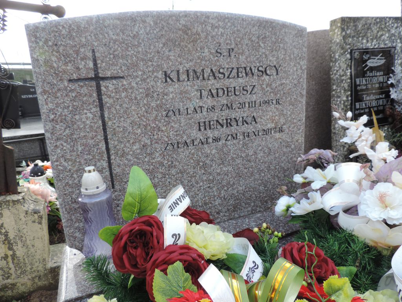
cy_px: 151
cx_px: 201
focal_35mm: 24
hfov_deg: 71.6
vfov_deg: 56.8
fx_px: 279
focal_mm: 4.3
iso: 80
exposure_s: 1/100
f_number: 3
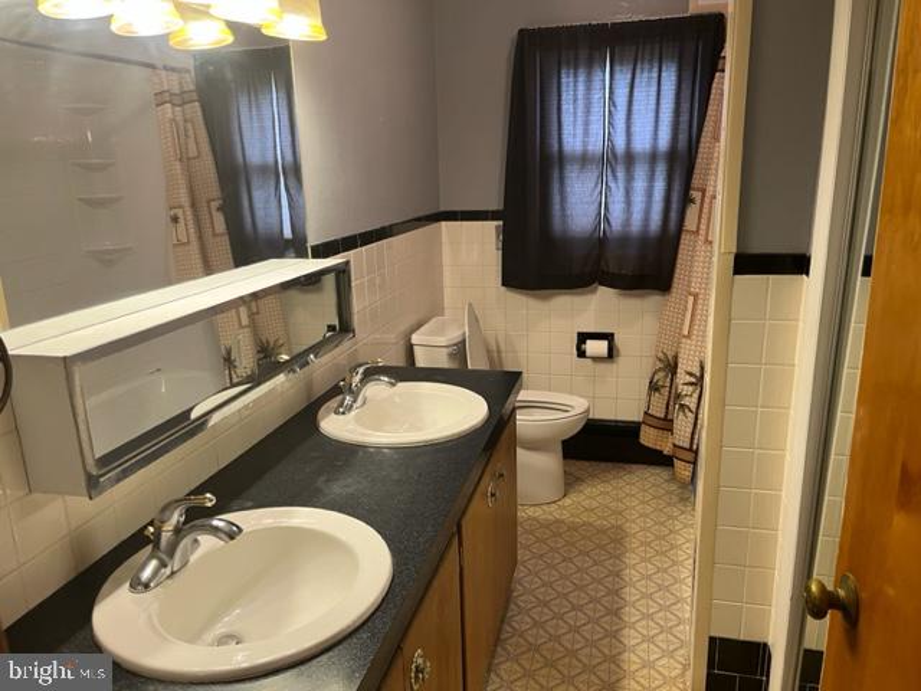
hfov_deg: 67.3
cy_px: 346
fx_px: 692
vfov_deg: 53.1
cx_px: 460
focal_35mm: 26
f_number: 1.6
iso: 100
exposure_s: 1/60
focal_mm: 5.1
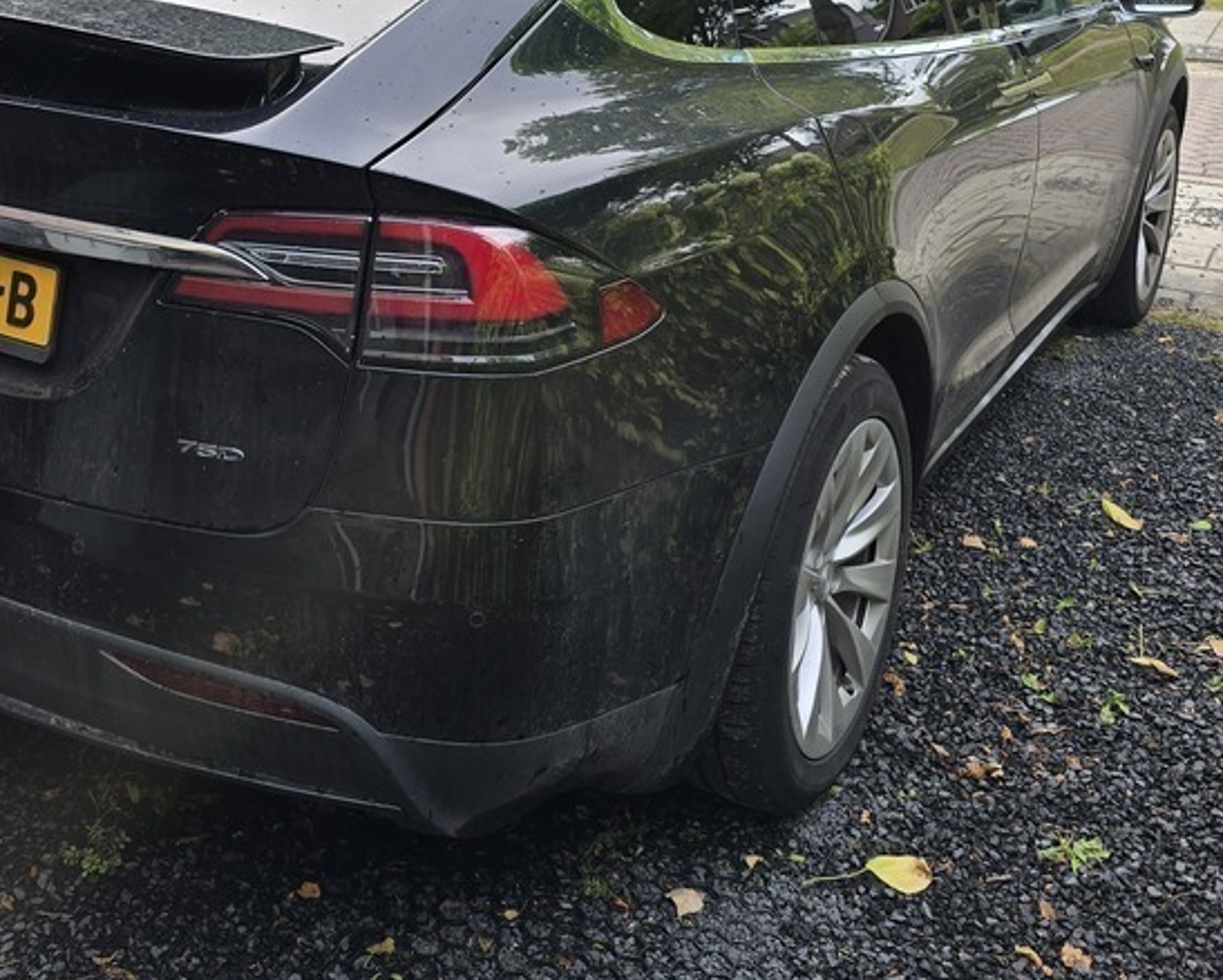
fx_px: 1521
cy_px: 139
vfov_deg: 34.1
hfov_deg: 42.7
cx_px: 335
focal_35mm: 42
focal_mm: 6.3
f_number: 1.7
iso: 12
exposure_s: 1/259
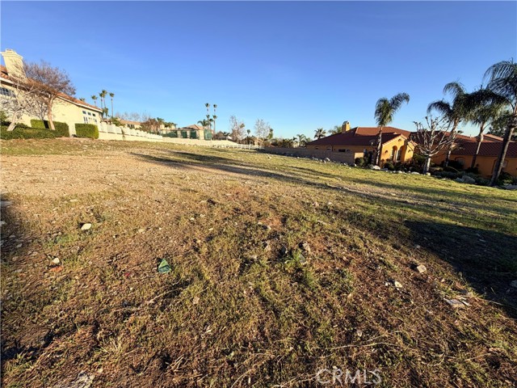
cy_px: 194
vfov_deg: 85.7
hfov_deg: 102.1
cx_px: 258
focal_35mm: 14
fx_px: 209
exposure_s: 1/770
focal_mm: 2.22
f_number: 2.2
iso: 32
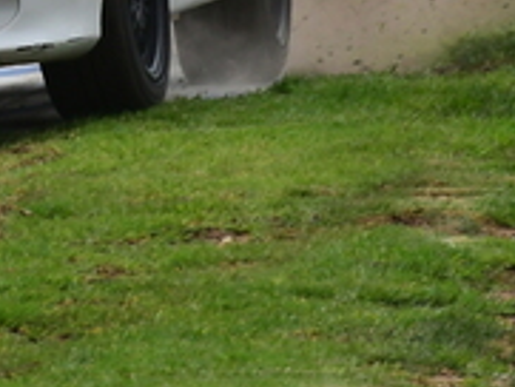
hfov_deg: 0.6
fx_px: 45466
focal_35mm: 3054
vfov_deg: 0.5
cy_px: -343
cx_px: -196
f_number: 13
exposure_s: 1/640
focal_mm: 480
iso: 640
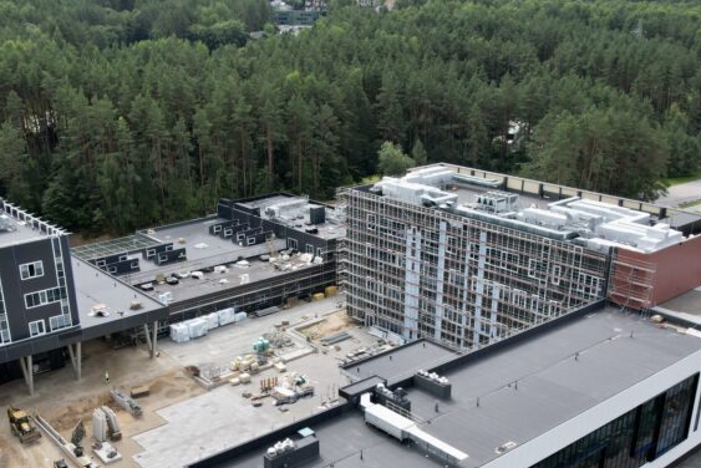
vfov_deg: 32.9
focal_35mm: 40
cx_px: 320
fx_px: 779
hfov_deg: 48.4
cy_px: 344
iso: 130
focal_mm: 8.38
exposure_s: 1/1500
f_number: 2.8
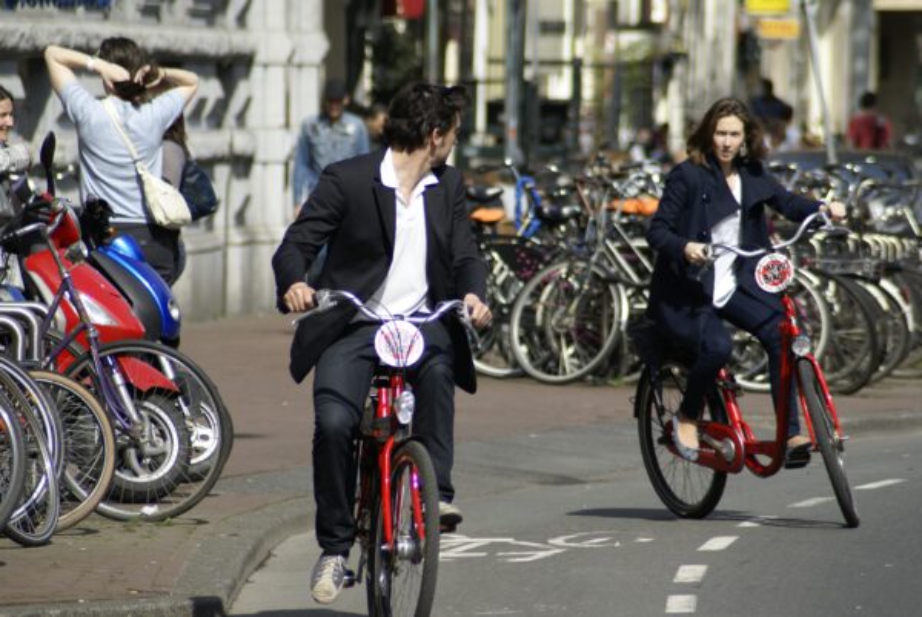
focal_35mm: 345
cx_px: 461
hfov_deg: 6.0
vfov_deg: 4.0
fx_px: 8849
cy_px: 308
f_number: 6.3
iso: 100
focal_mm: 230
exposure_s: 1/500
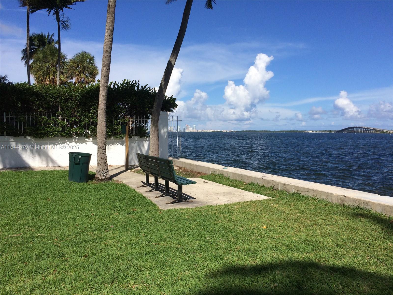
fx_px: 329
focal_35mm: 29
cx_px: 196
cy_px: 148
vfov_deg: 48.2
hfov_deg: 61.7
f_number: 2.2
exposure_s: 1/3425
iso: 32
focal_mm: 4.15
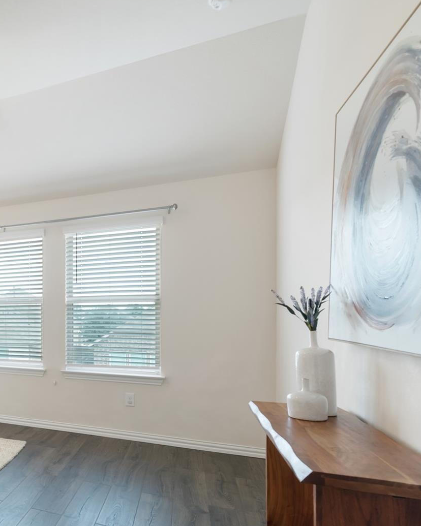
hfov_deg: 42.6
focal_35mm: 26
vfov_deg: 65.4
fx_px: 405
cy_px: 315
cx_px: -45
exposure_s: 1/2
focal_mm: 14
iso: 400
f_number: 8
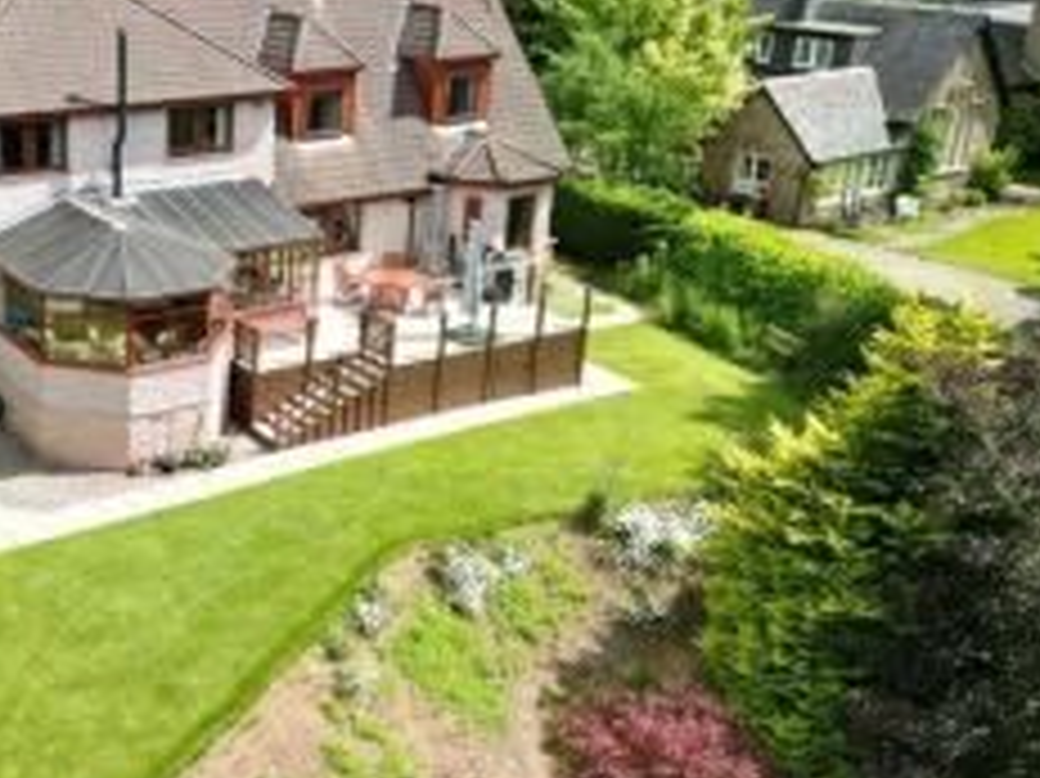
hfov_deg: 40.3
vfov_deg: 32.8
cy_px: 317
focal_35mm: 44
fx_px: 1321
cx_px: 142
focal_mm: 6.72
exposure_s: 1/640
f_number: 1.7
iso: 110
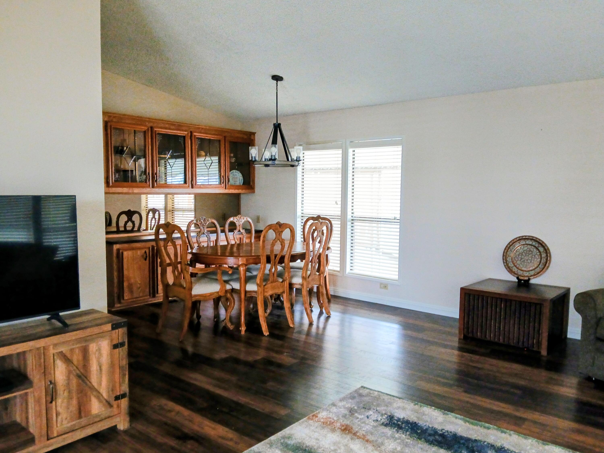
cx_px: 302
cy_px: 226
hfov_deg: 67.3
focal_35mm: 26
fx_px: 454
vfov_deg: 53.1
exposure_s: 1/60
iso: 160
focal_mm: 3.98
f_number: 1.8
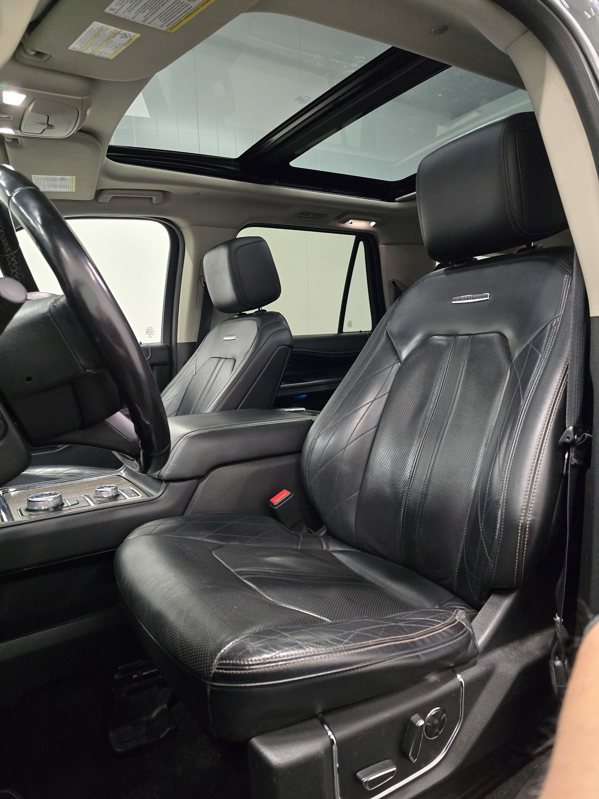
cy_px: 400
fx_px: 531
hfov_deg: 58.9
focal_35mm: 23
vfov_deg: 73.9
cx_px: 300
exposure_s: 1/100
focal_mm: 6.3
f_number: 1.7
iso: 1600
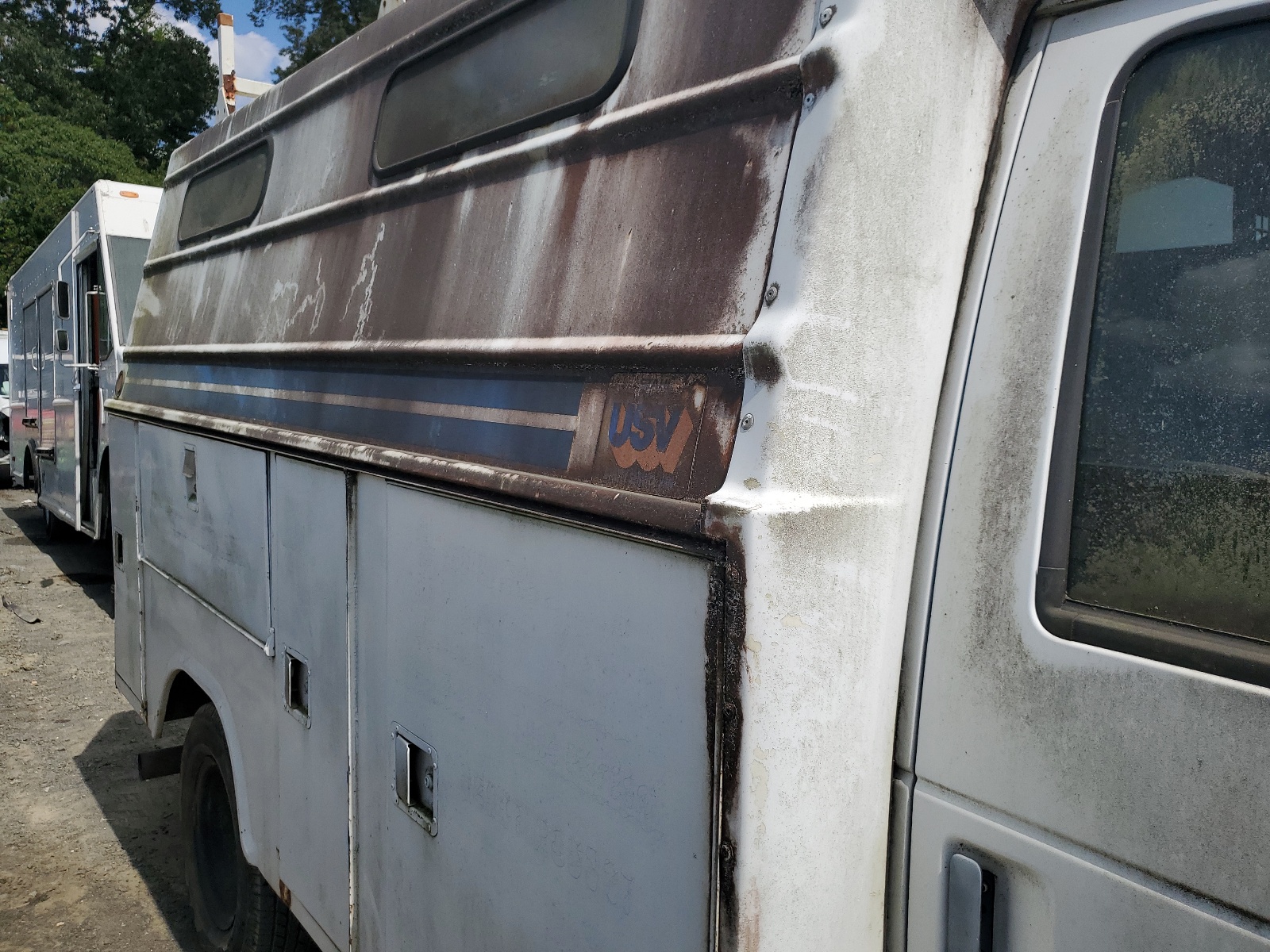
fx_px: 954
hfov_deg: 67.3
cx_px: 635
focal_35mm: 26
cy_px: 476
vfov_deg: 53.1
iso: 50
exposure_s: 1/10000
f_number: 1.5
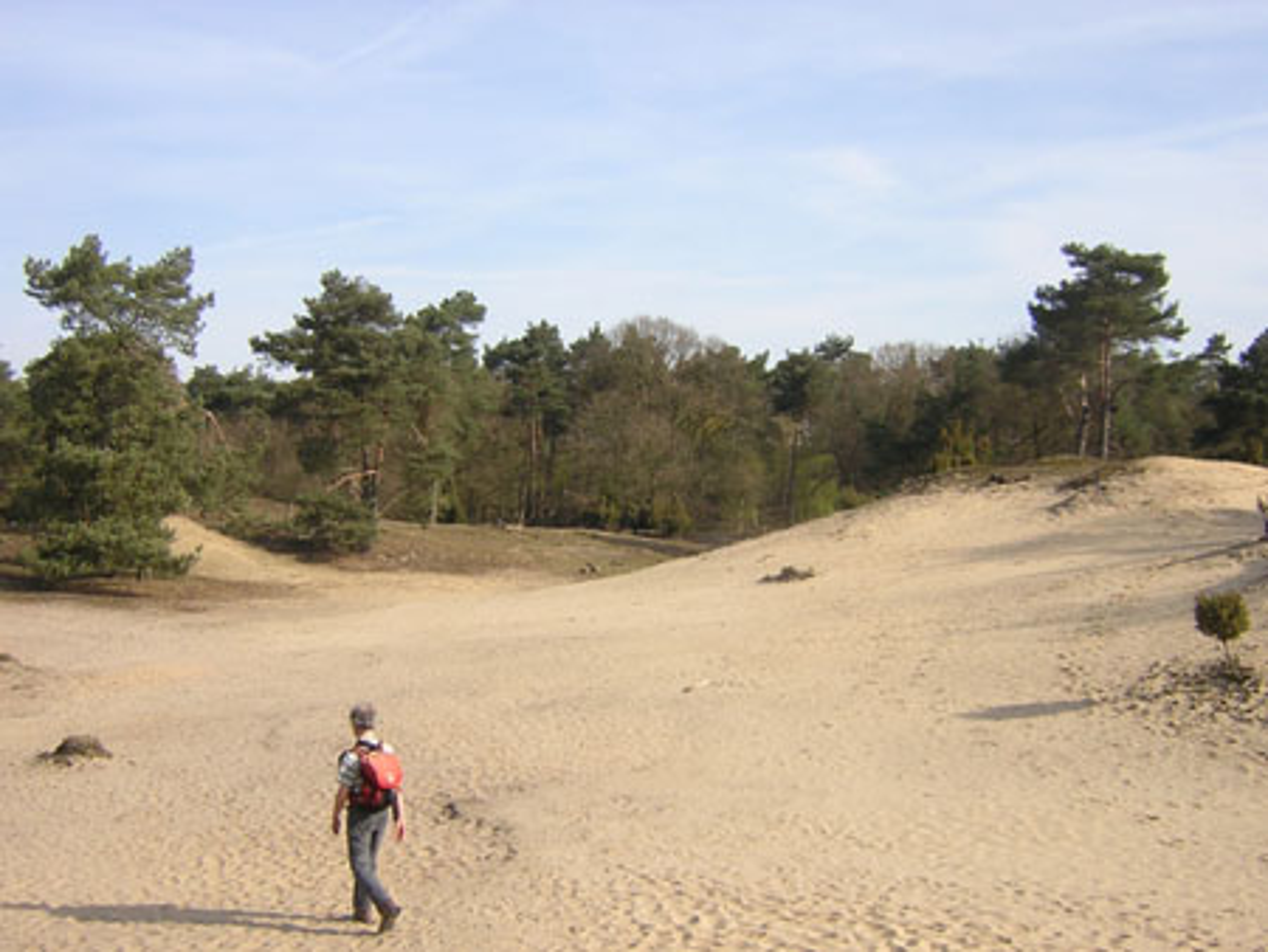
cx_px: 634
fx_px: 1319
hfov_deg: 51.3
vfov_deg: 39.7
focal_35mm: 36
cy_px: 476
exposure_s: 1/212
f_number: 5.2
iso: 100
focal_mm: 4.7
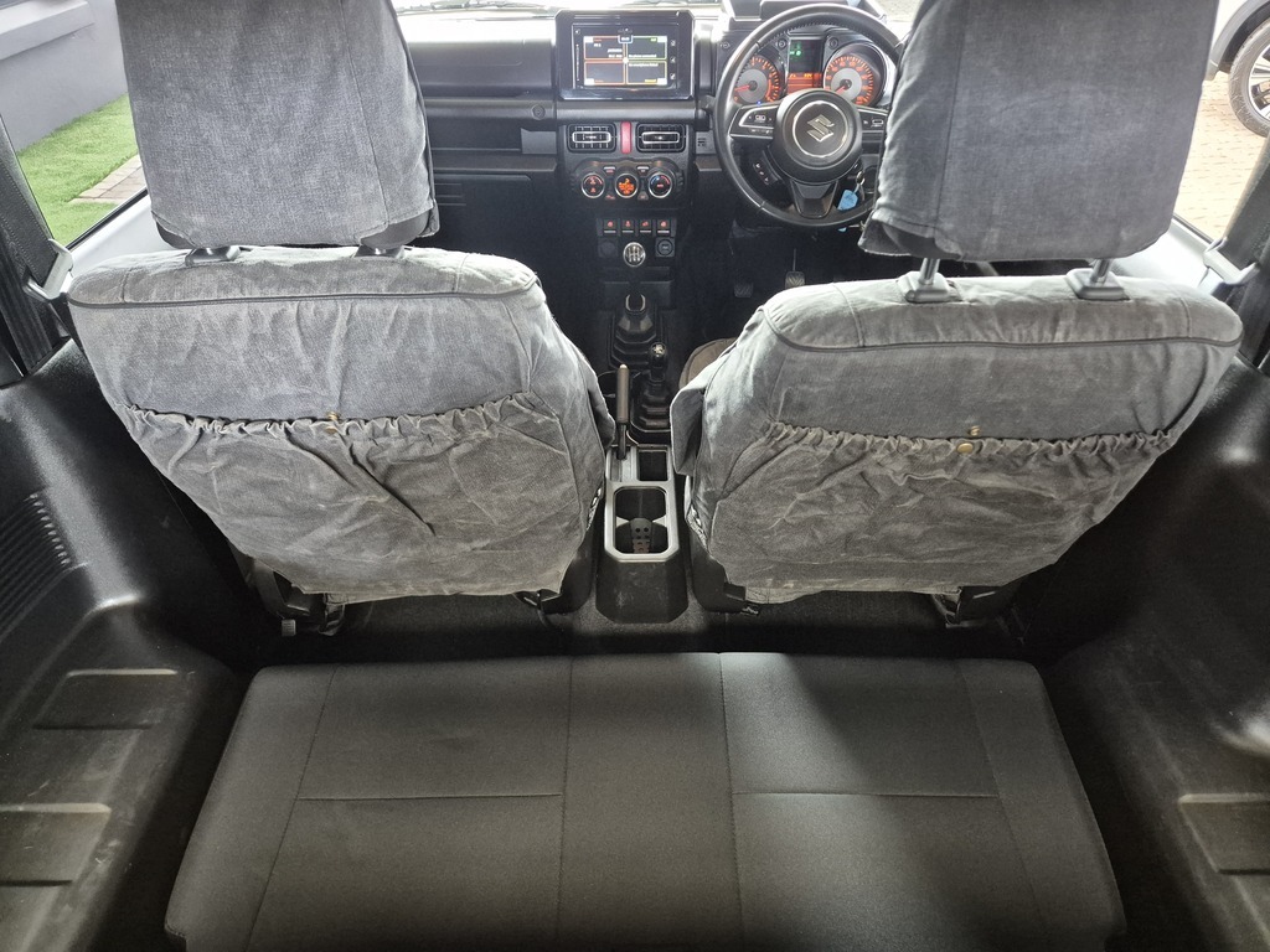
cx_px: 635
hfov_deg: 73.9
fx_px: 844
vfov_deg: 58.9
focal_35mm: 23
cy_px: 476
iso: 1600
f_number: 1.8
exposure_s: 1/100
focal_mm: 5.4
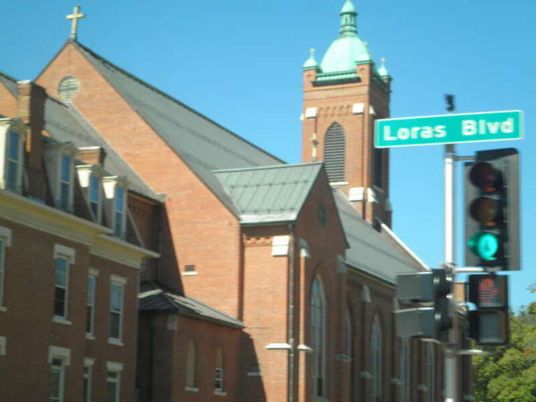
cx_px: 268
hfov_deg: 22.5
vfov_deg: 17.0
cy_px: 201
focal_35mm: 87
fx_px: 1347
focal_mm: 15.4
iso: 125
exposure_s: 1/100
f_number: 4.9
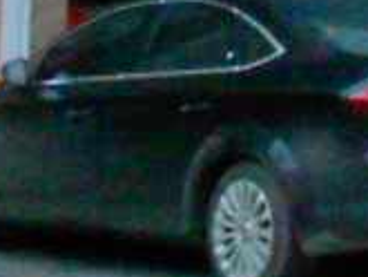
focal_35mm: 161
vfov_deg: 8.0
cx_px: 613
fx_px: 1713
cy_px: -547
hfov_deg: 11.6
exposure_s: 1/25
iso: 1250
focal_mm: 4.6
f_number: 3.2
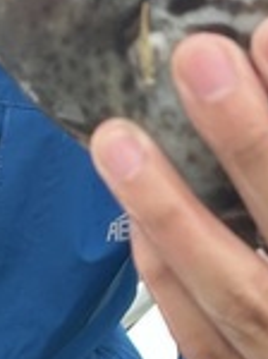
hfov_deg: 10.0
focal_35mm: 148
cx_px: 100
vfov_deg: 13.3
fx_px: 1532
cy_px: 105
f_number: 1.5
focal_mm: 5.7
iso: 50
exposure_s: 1/733
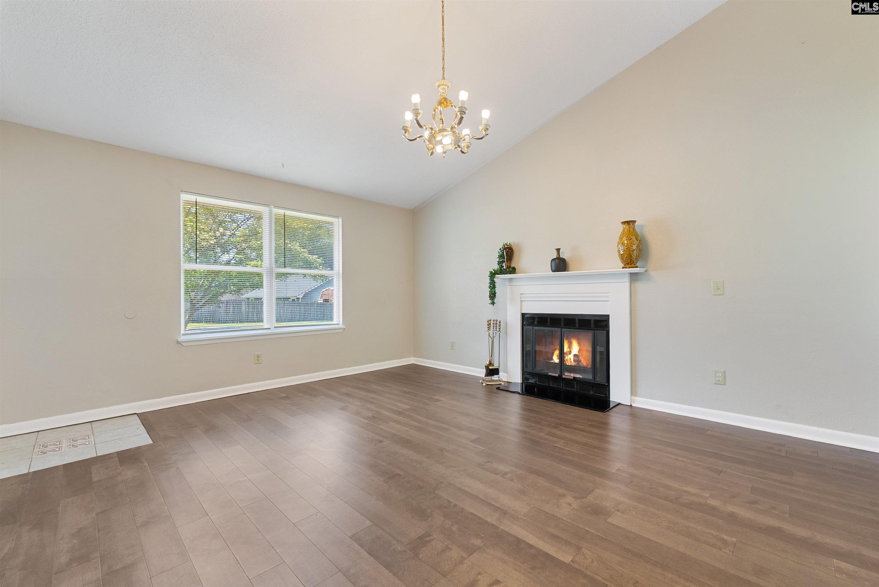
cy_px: 294
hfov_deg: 104.2
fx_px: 342
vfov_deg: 81.3
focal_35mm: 14
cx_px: 440
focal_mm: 14
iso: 200
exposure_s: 1/4
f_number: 9
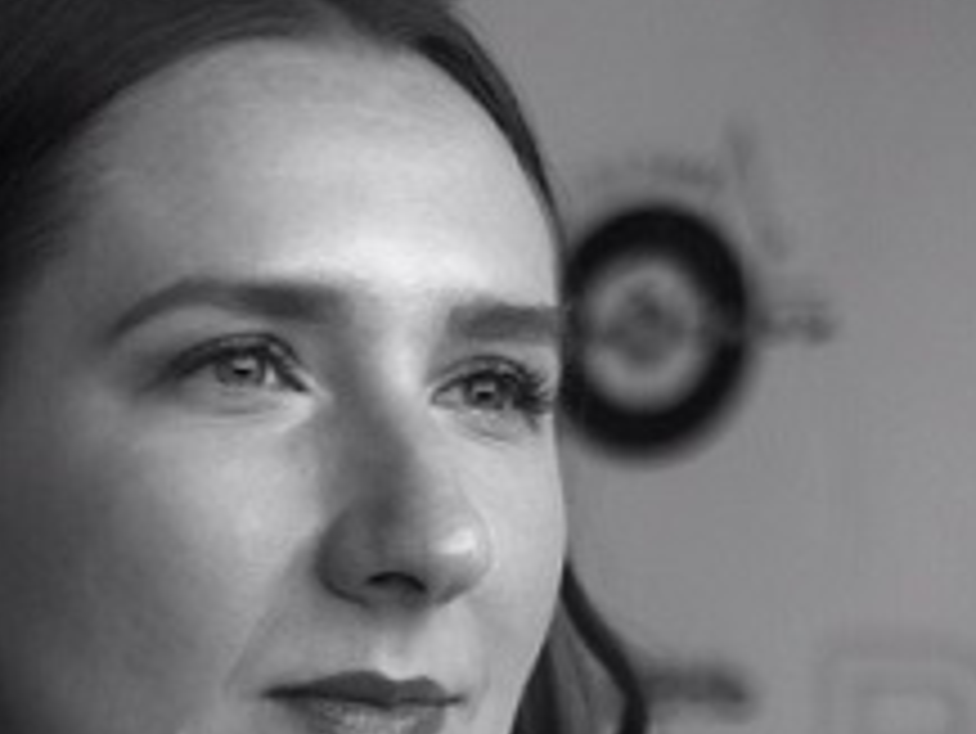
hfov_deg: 23.9
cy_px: 603
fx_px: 2285
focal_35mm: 81
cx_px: 247
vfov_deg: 18.0
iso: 100
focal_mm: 7.8
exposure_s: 1/125
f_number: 4.5
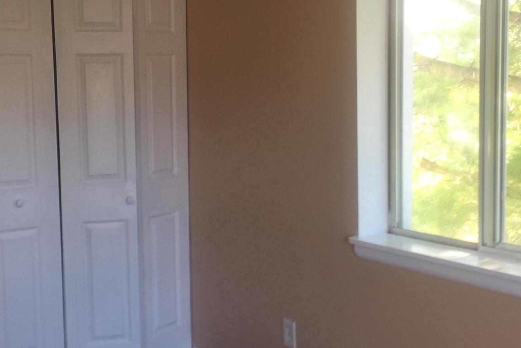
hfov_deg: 36.5
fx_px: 782
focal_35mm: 54
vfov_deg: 25.1
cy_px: 171
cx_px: 173
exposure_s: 1/60
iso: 32
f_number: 2.2
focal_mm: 4.15
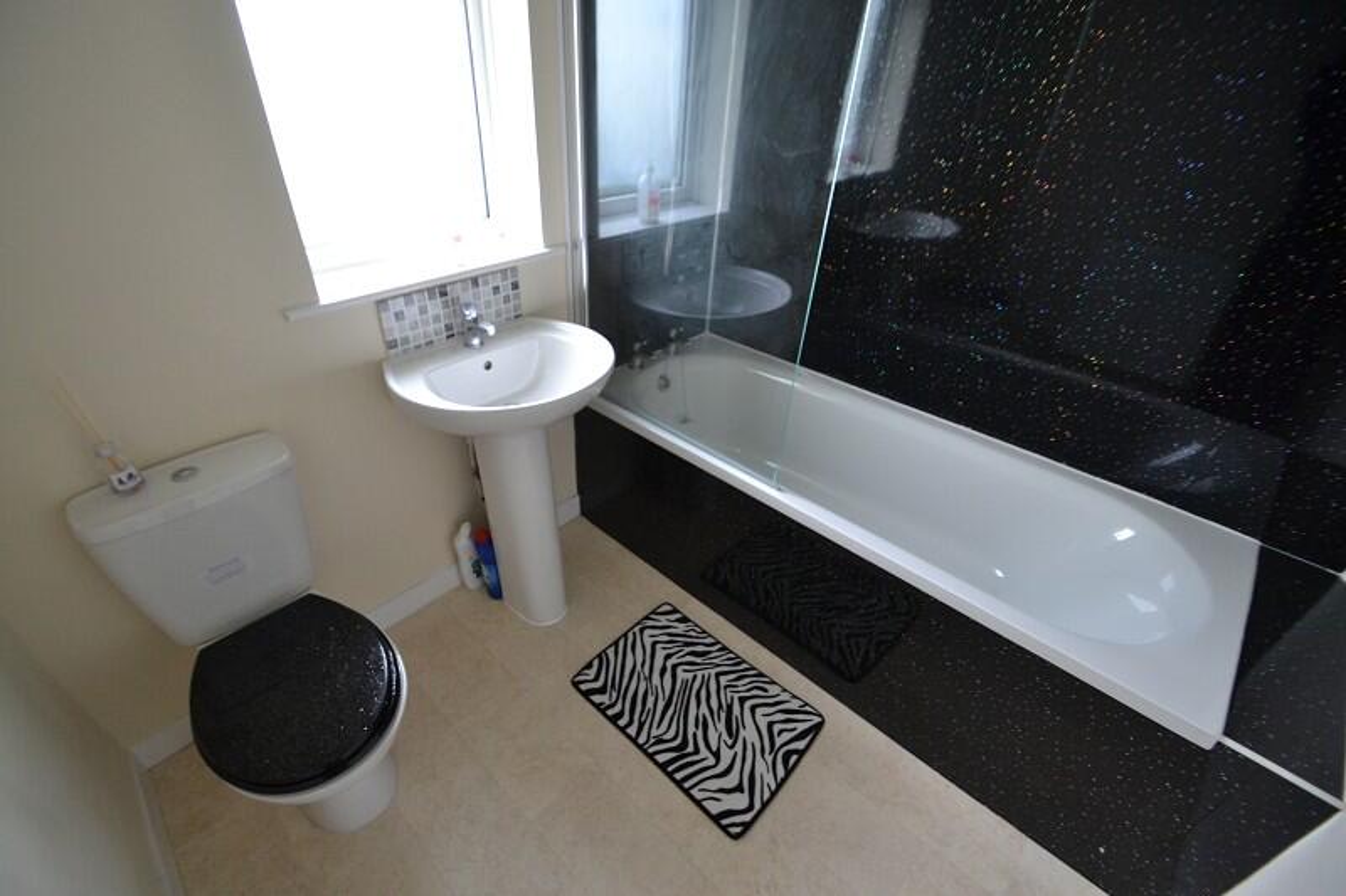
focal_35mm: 15
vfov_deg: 77.3
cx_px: 673
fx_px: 561
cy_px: 448
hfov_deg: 100.4
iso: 1100
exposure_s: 1/60
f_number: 3.5
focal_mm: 10
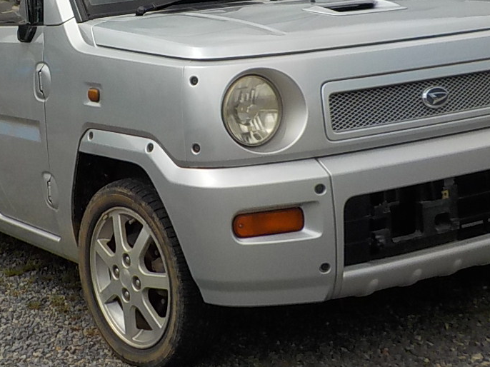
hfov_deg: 27.2
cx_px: 99
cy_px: 3
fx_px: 991
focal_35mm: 70
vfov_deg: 20.4
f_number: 3.3
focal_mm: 4.1
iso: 125
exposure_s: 1/1250
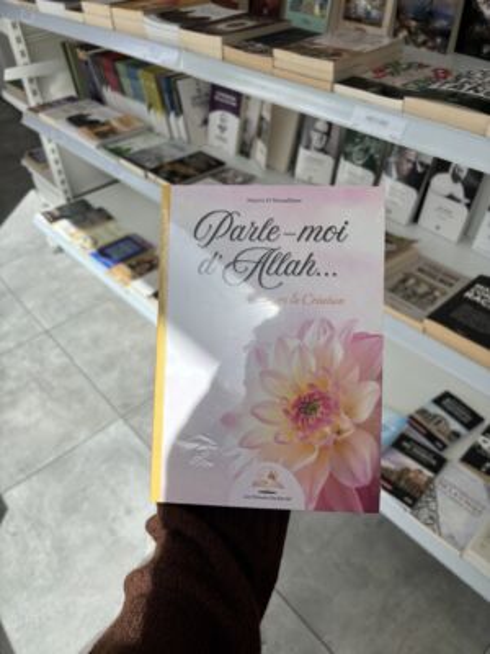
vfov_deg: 67.3
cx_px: 245
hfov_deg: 53.1
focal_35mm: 26
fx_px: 491
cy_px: 327
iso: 50
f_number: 1.6
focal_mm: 5.96
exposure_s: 1/1695
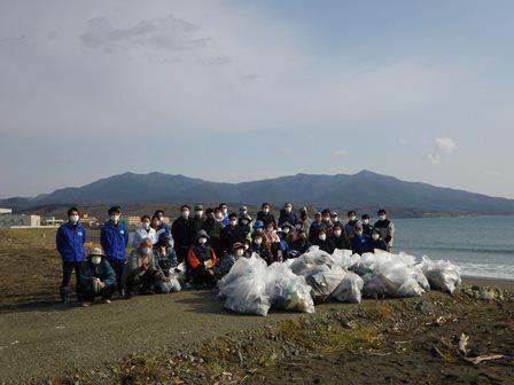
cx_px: 257
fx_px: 505
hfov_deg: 54.0
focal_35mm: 34
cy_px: 192
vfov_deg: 41.8
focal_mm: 6.1
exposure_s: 1/800
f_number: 4.6
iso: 80
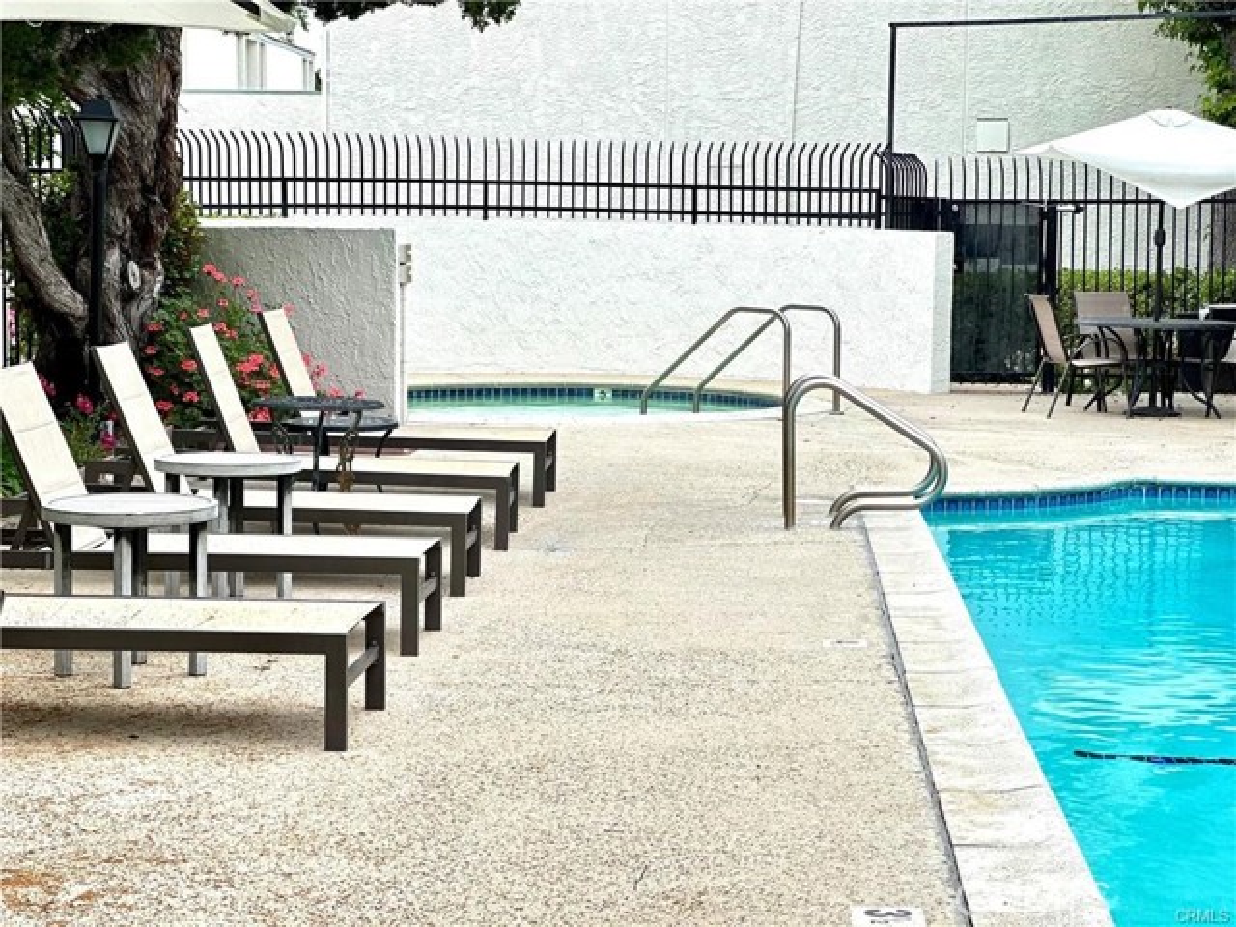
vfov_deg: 19.1
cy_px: 464
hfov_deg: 25.3
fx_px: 2749
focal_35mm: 77
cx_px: 618
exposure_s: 1/189
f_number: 2.8
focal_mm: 9
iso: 25
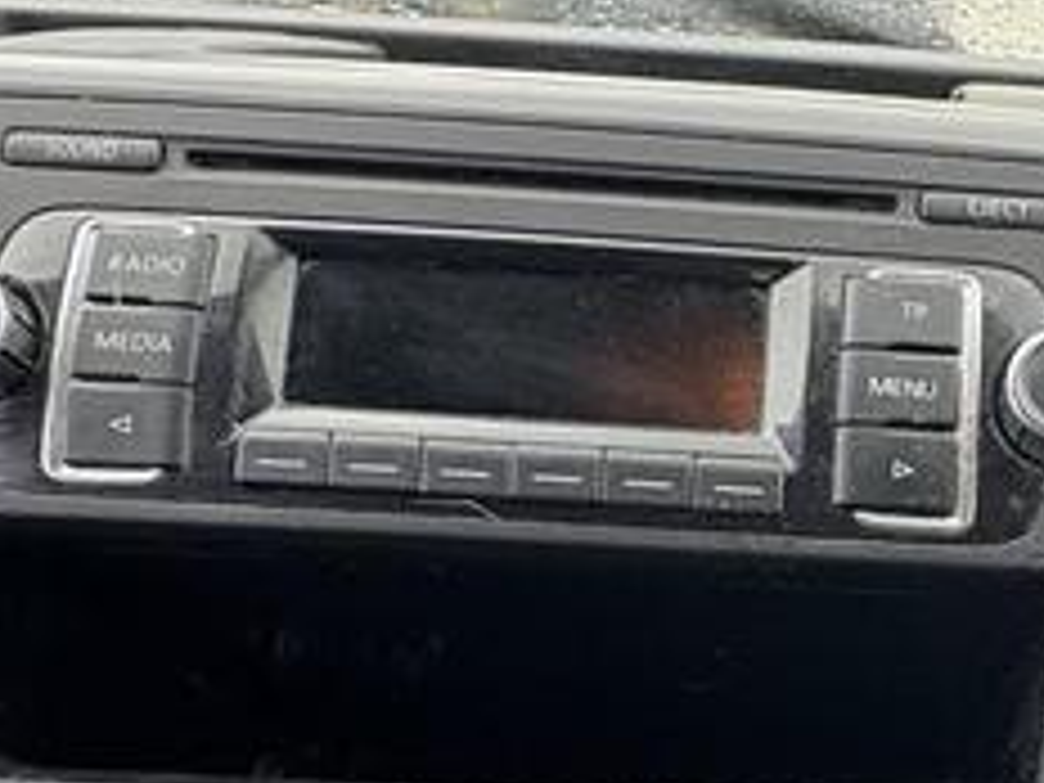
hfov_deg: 33.7
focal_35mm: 54
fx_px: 1629
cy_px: 738
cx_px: 932
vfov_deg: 26.0
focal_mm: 2.22
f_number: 2.2
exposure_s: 1/69
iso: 200
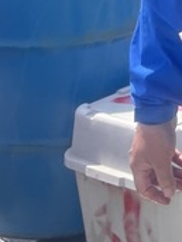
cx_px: 387
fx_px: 904
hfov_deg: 10.4
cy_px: -72
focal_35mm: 129
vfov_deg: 14.6
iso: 32
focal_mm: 4.2
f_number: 1.6
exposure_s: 1/3300
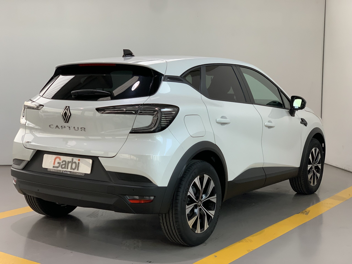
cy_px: 132
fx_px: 529
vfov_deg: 28.0
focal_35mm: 52
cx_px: 176
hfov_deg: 36.8
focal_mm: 6
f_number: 2.4
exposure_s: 1/122
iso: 100
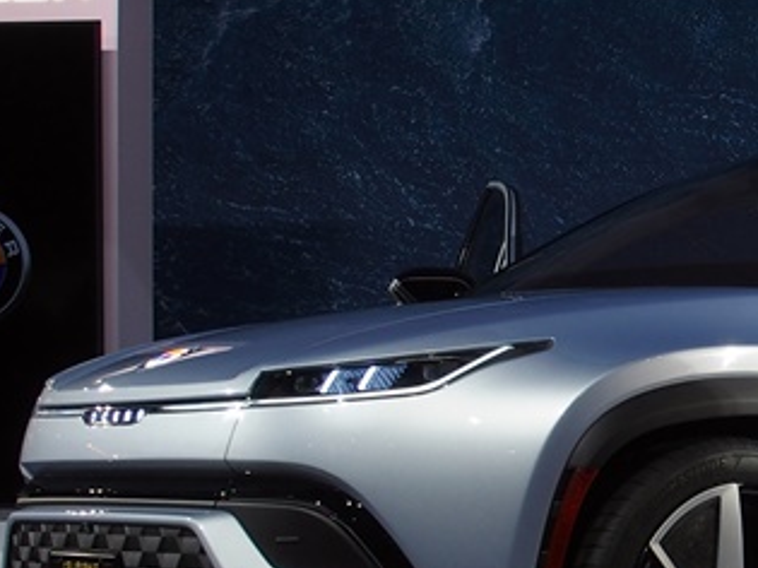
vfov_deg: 16.6
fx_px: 1948
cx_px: 823
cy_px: 325
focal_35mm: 89
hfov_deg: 21.0
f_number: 3.2
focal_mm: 7.4
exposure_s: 1/125
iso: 100
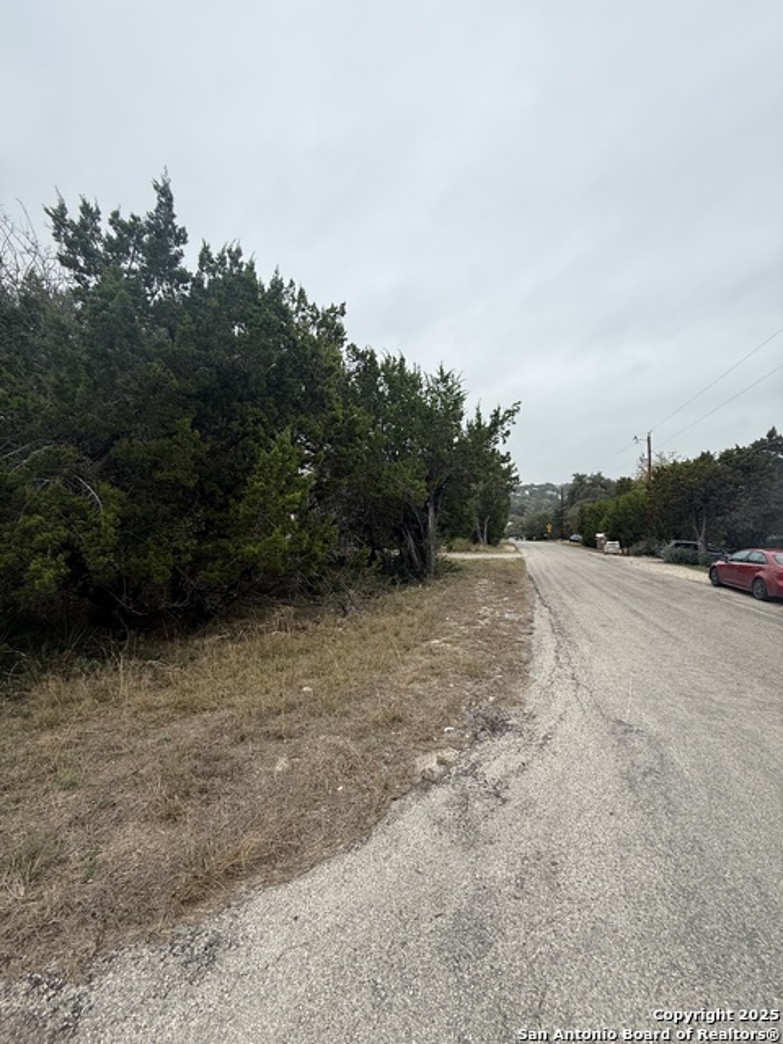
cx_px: 392
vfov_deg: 102.1
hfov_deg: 85.7
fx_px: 422
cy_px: 522
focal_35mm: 14
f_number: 2.2
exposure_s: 1/379
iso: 50
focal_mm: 2.22
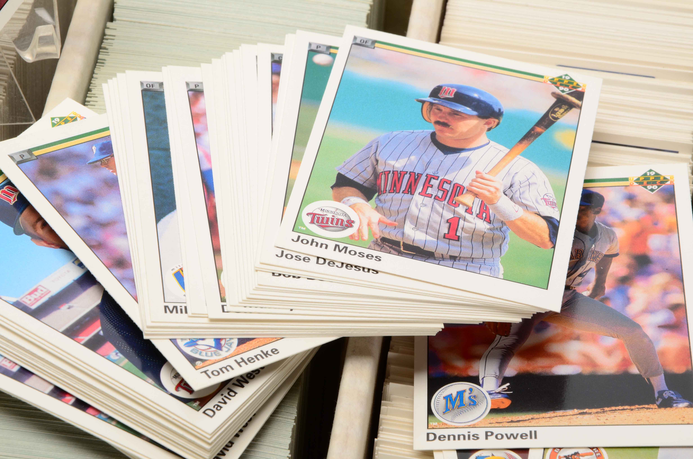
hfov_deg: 13.1
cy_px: 230
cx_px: 346
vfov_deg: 8.7
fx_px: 3026
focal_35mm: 158
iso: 200
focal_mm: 105
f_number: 20
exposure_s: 1/160
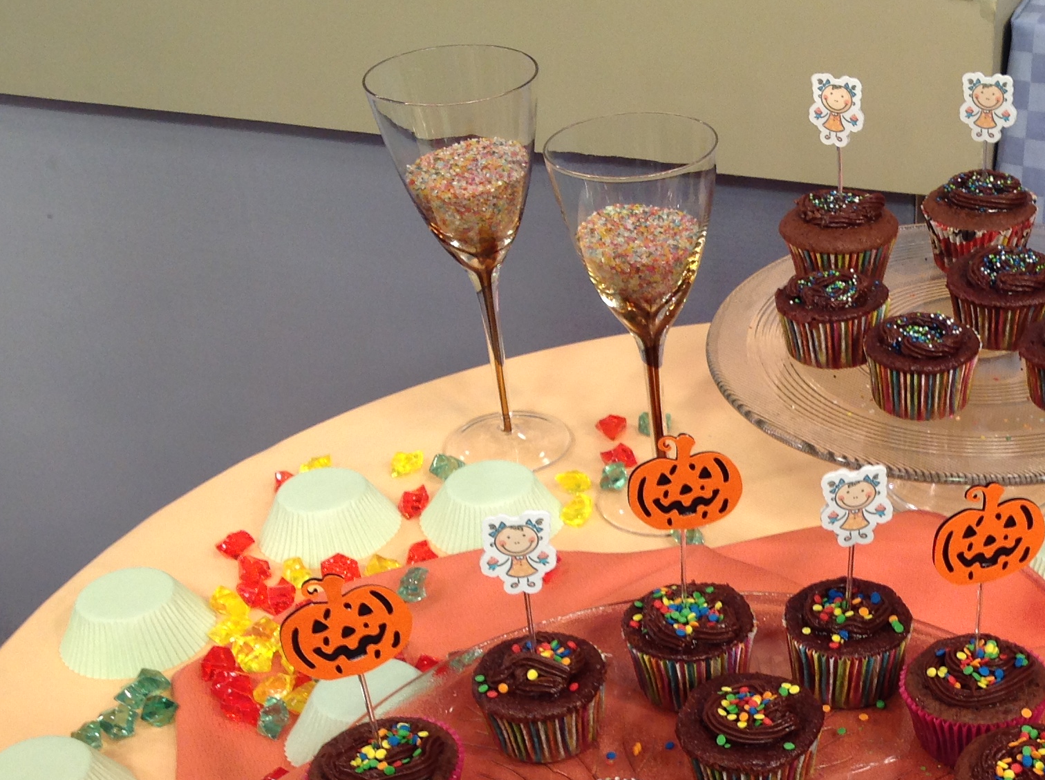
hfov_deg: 31.7
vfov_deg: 23.9
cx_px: 769
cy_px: 656
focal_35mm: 60
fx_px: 1808
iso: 64
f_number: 2.4
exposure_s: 1/30
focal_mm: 4.28
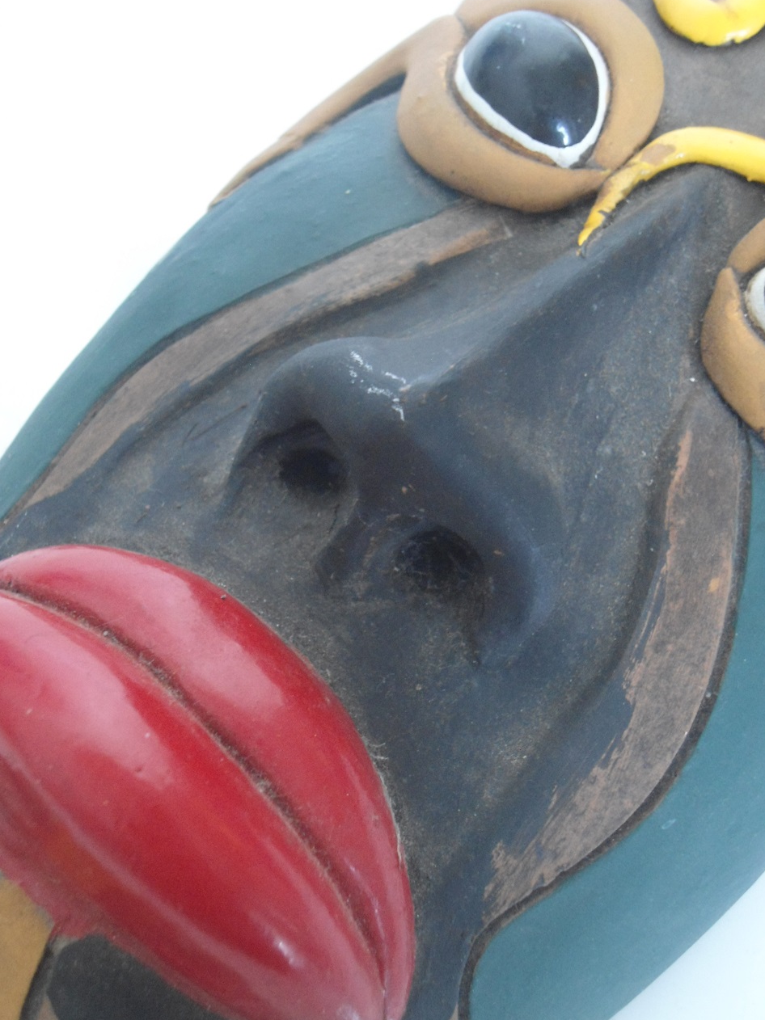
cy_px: 512
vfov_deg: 49.0
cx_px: 380
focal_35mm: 38
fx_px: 1120
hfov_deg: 37.7
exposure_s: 1/8
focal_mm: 6.7
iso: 400
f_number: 3.2
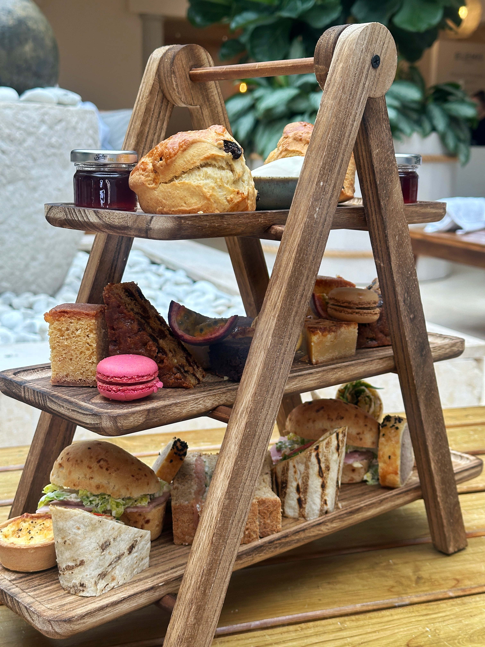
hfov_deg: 30.3
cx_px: 242
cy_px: 324
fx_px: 897
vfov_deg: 39.7
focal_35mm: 48
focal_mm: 6.86
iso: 80
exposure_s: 1/87
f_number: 1.78
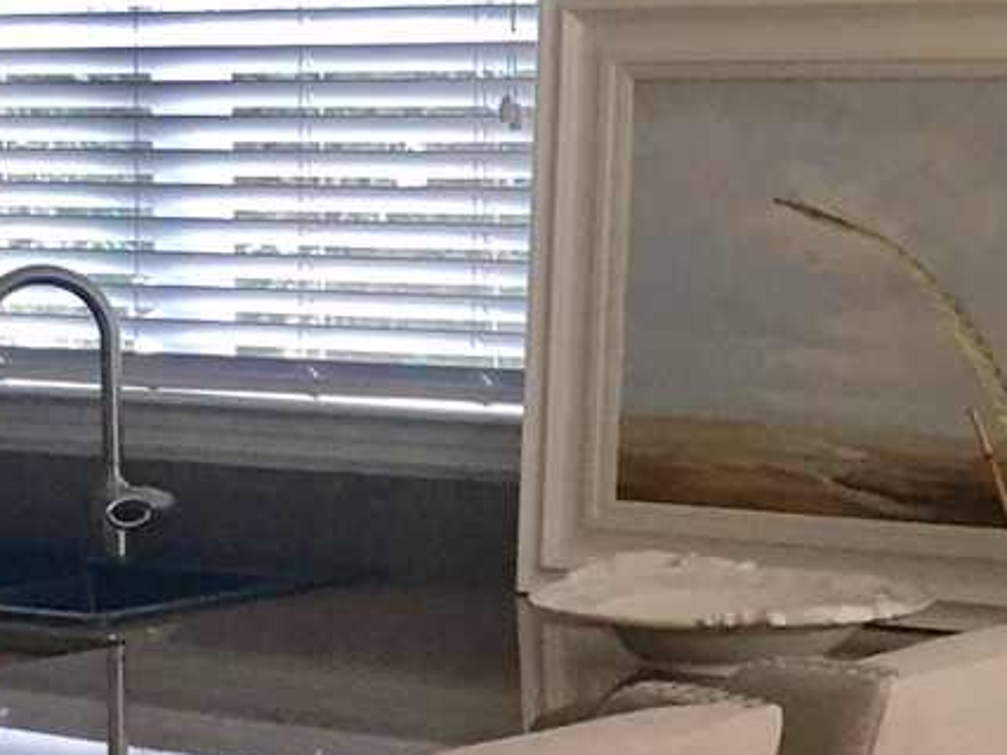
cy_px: 585
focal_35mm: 137
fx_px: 3984
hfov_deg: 14.4
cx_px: 540
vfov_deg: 10.8
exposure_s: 1/30
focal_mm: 4.15
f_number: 2.2
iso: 40
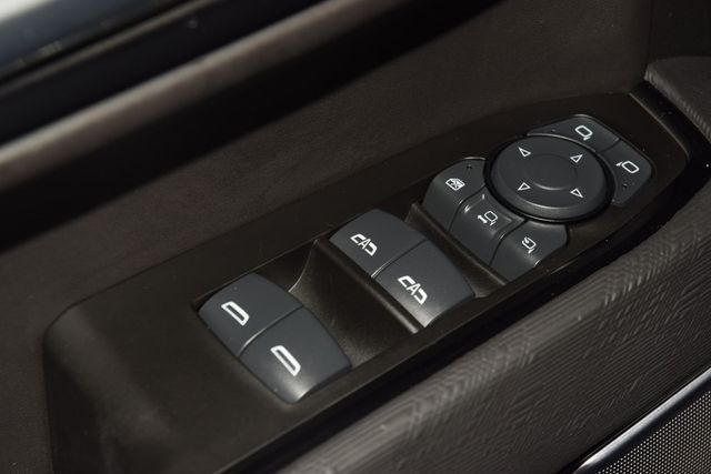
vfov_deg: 13.0
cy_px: 237
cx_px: 356
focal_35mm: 105
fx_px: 2074
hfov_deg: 19.5
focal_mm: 70
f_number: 8
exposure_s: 1/125
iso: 100
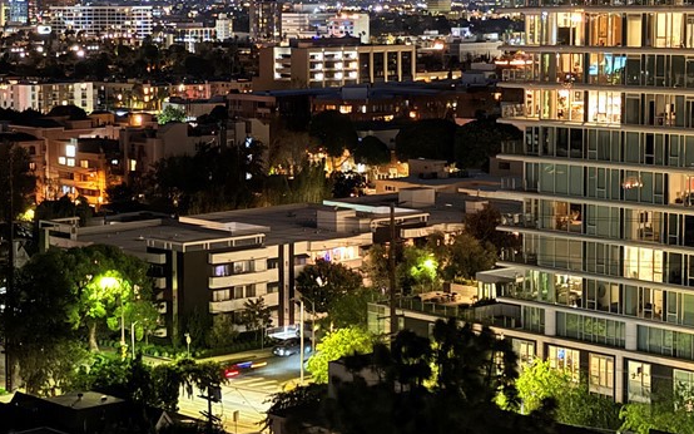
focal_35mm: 94
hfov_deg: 22.1
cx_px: 286
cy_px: 157
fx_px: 1778
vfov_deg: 13.9
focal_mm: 6.76
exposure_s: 1/5
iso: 640
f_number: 1.78
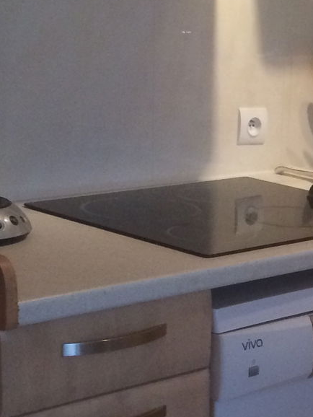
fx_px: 1289
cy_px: 297
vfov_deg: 18.3
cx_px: 403
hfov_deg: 13.4
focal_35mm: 107
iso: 250
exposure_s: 1/33
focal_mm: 4.15
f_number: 2.2
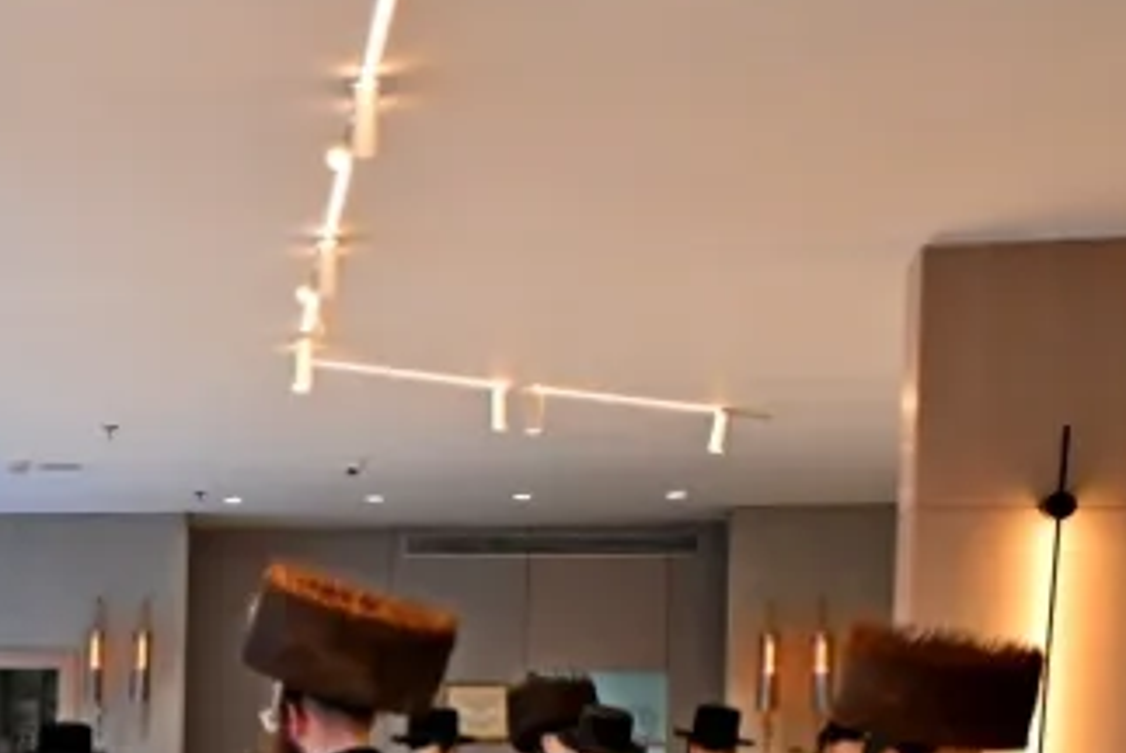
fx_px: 2379
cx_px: -258
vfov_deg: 17.6
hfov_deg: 24.0
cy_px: 751
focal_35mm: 76
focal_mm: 24
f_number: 4
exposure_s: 1/250
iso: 500
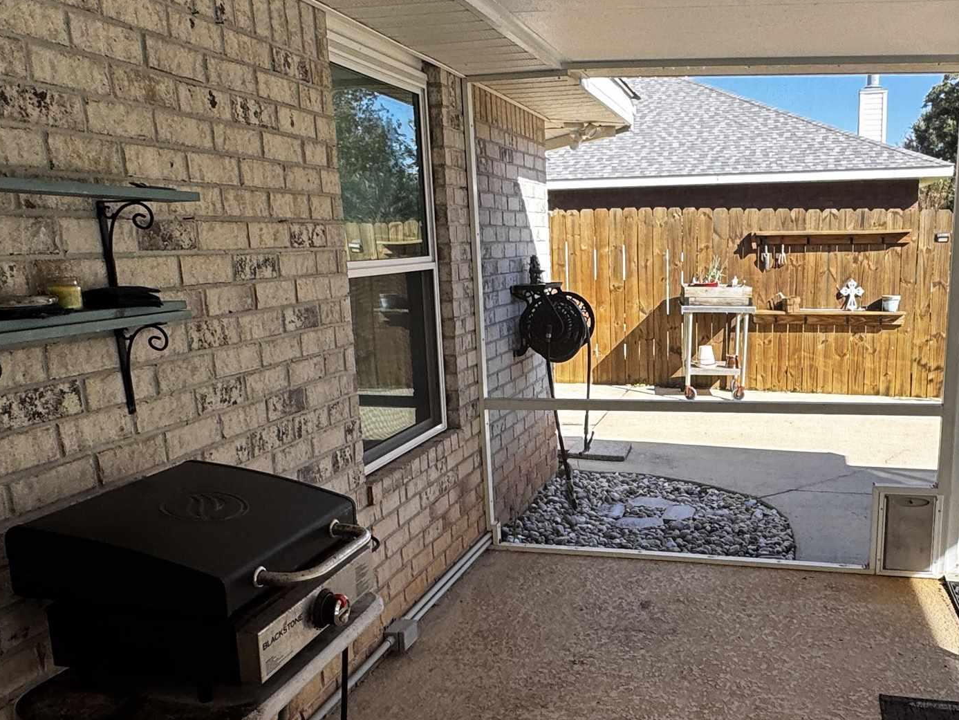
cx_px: 623
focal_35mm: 31
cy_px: 427
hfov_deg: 57.3
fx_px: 859
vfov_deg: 45.3
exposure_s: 1/252
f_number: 2.2
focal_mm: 2.22
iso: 40
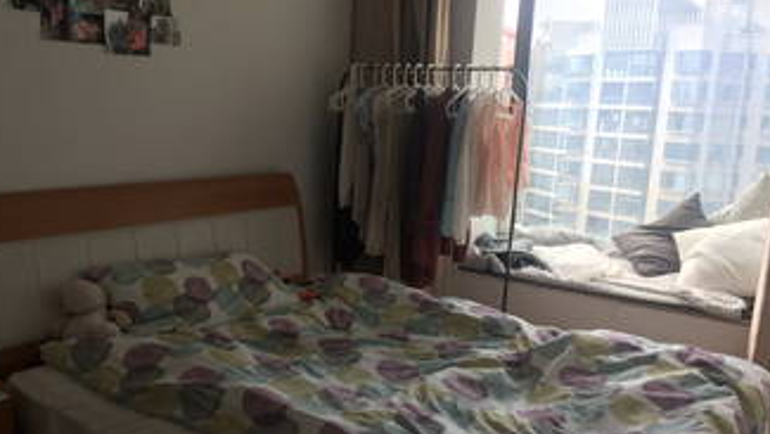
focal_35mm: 35
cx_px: 353
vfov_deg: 33.7
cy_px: 256
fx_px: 715
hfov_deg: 56.5
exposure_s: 1/193
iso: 32
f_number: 2.2
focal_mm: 4.15
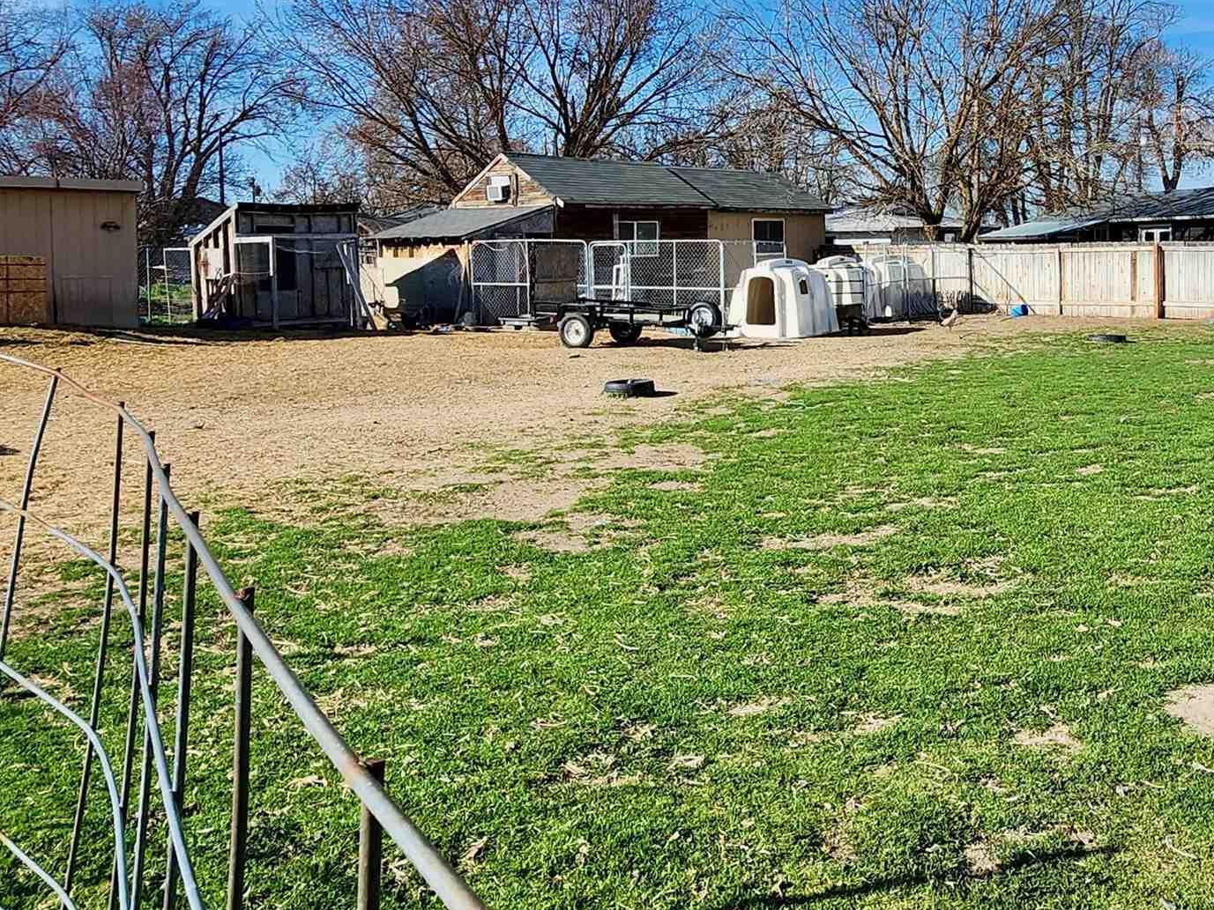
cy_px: 294
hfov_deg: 59.6
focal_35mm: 29
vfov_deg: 47.4
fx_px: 1017
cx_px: 846
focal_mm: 2.2
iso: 50
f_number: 2.2
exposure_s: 1/2000
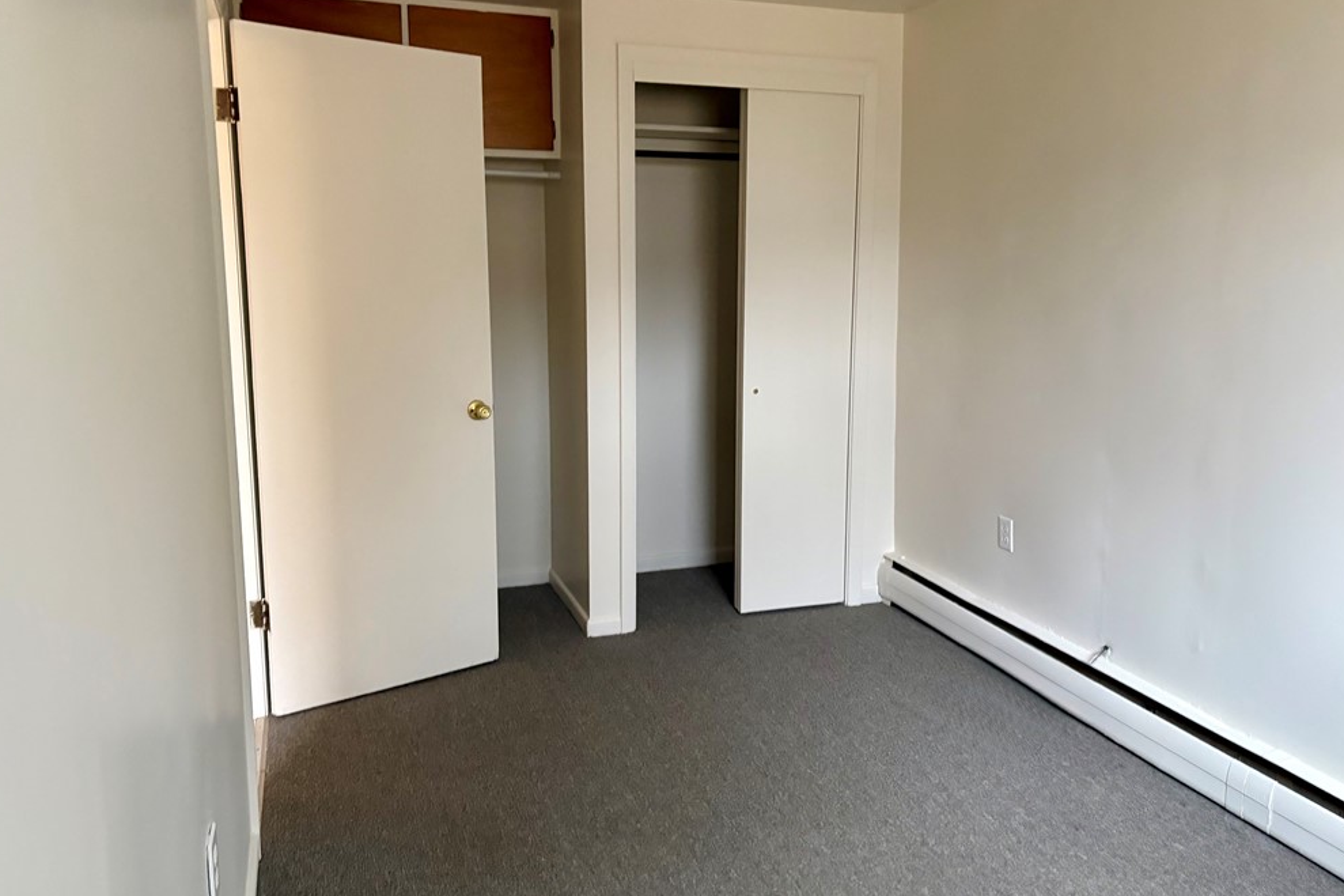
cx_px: 678
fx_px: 1045
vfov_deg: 46.4
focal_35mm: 28
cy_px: 419
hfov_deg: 65.5
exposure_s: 1/60
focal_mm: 5.96
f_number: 1.6
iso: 400
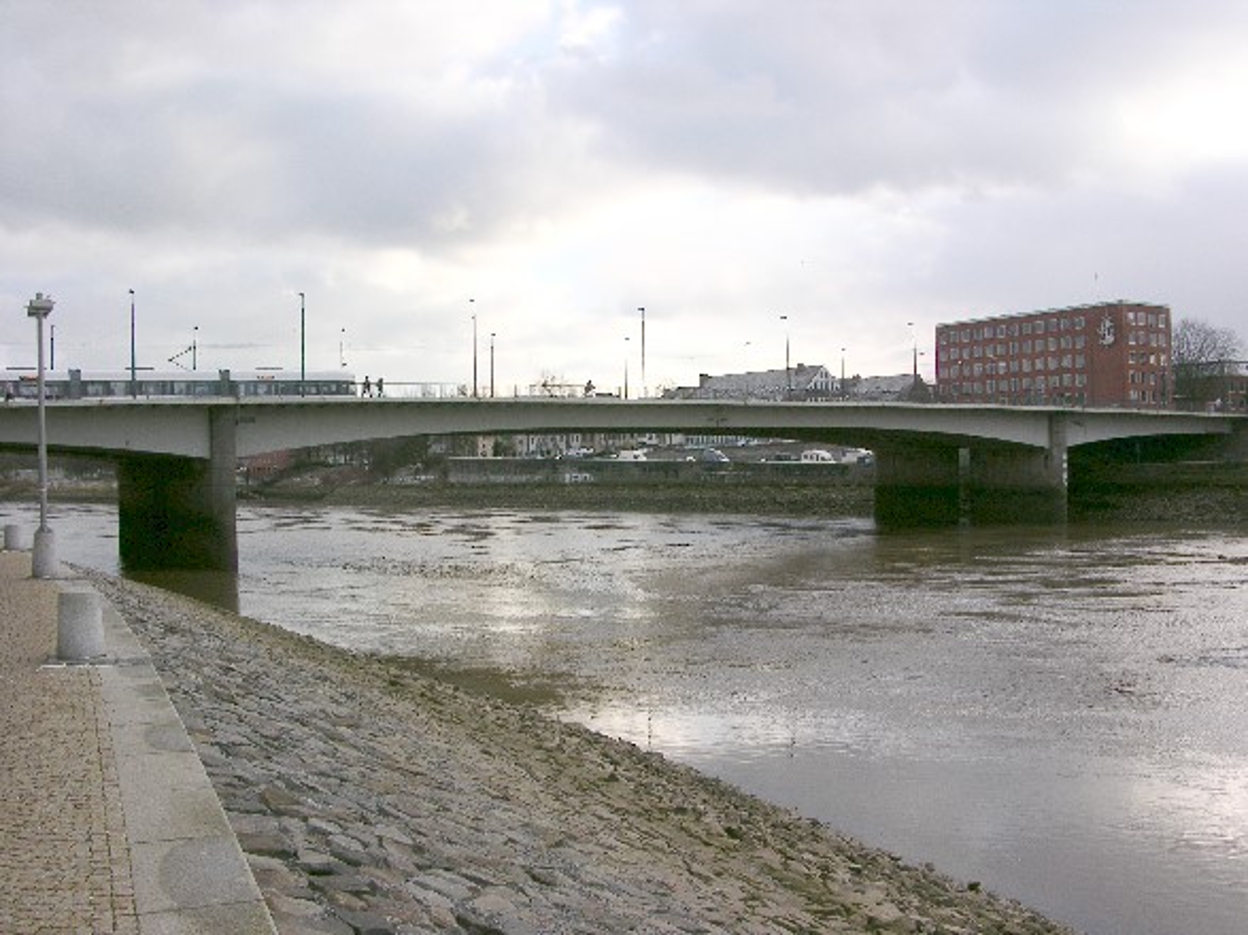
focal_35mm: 35
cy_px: 468
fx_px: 1262
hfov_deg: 52.6
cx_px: 624
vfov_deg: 40.7
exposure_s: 1/88
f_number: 6.3
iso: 50
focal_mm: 8.9
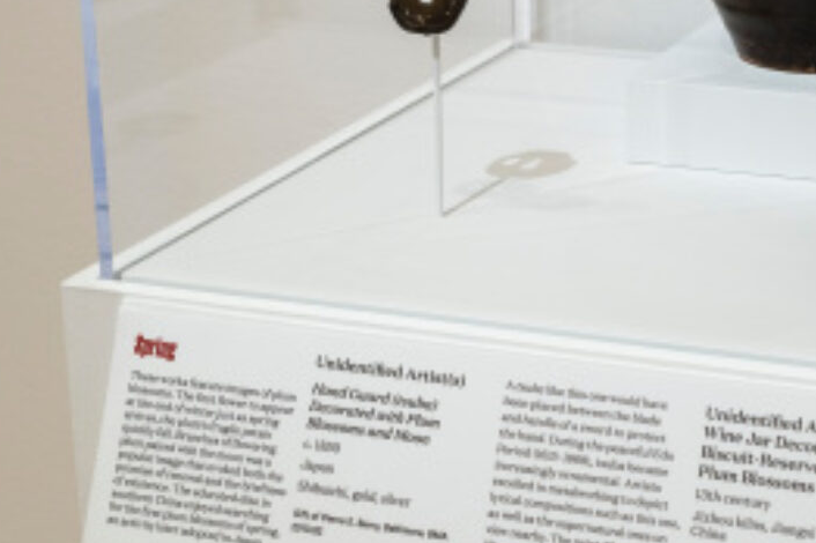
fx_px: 2288
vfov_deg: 13.5
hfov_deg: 19.7
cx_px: 780
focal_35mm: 101
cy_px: 118
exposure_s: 1/4
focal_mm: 44
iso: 400
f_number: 8
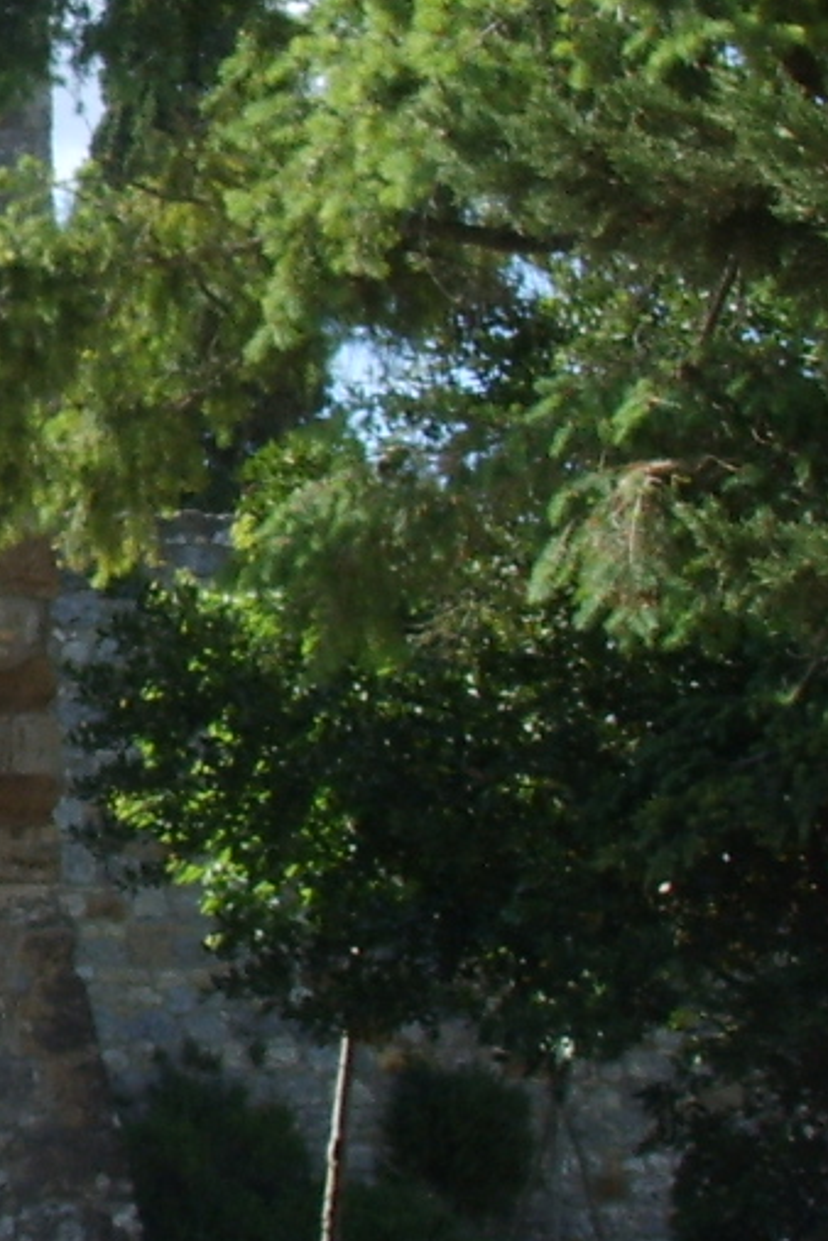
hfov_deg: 9.9
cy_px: 438
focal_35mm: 128
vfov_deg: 16.0
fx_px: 4416
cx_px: -838
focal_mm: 6.6
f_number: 6.3
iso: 50
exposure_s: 1/125
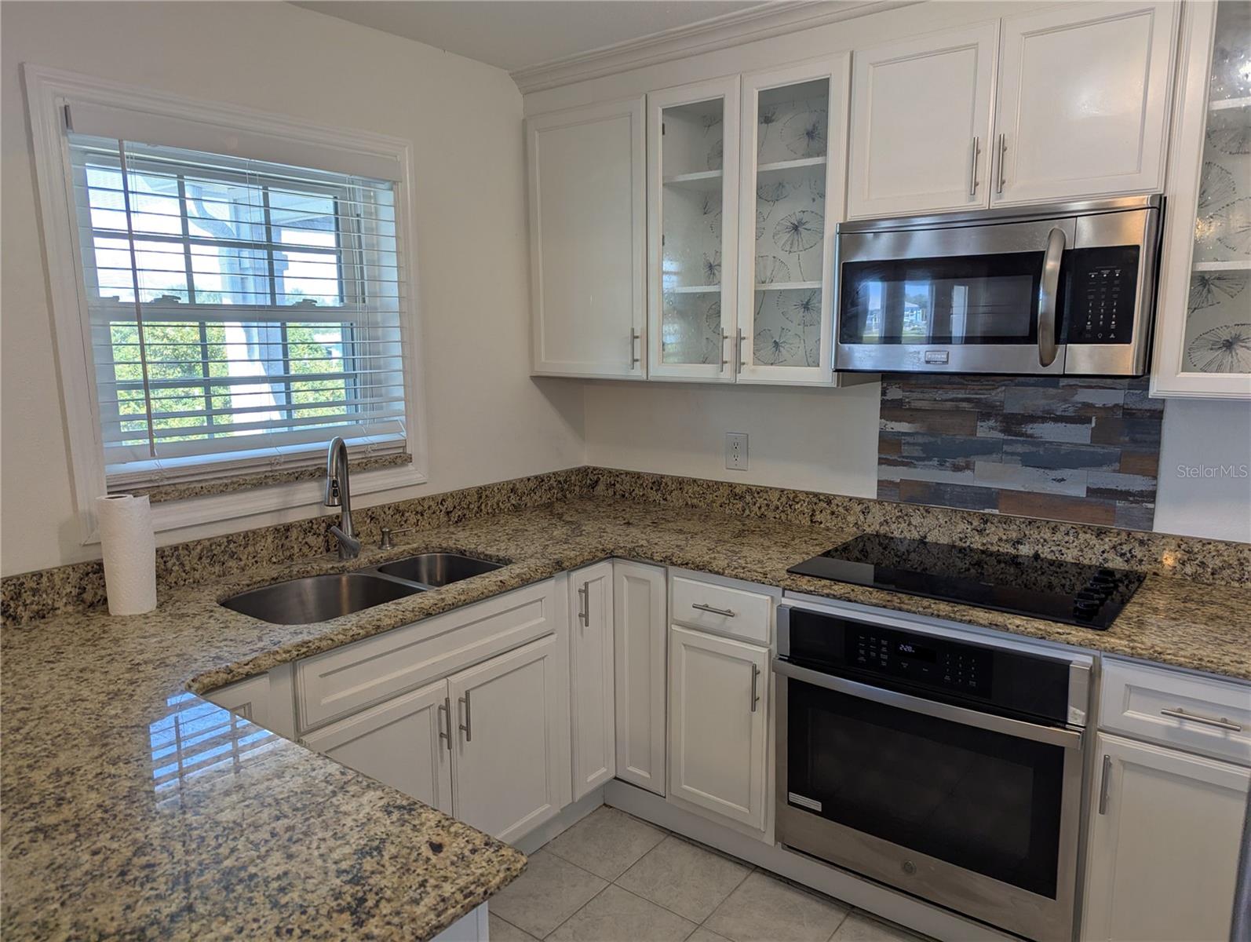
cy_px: 471
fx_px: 869
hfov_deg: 71.5
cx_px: 626
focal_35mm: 24
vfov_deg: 56.9
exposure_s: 1/156
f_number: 1.85
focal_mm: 6.81
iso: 47
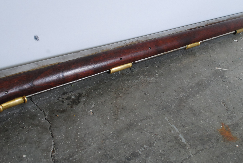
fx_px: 270
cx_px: 139
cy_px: 56
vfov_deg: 33.2
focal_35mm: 40
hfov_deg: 48.2
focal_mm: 18
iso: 800
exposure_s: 1/60
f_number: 8
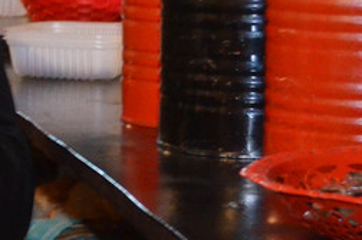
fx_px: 2308
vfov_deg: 5.9
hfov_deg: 8.5
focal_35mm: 230
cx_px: -386
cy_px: 4
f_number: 4.8
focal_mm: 32
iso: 3200
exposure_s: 1/60
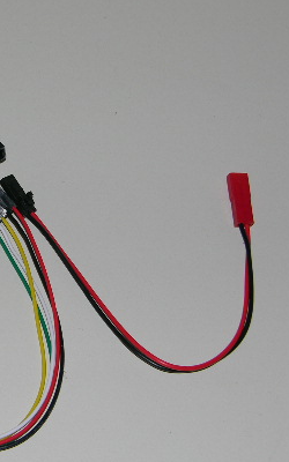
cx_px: -1
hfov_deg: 11.6
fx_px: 1411
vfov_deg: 18.6
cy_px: 226
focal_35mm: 112
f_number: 4.1
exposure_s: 1/120
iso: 50
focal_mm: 16.8
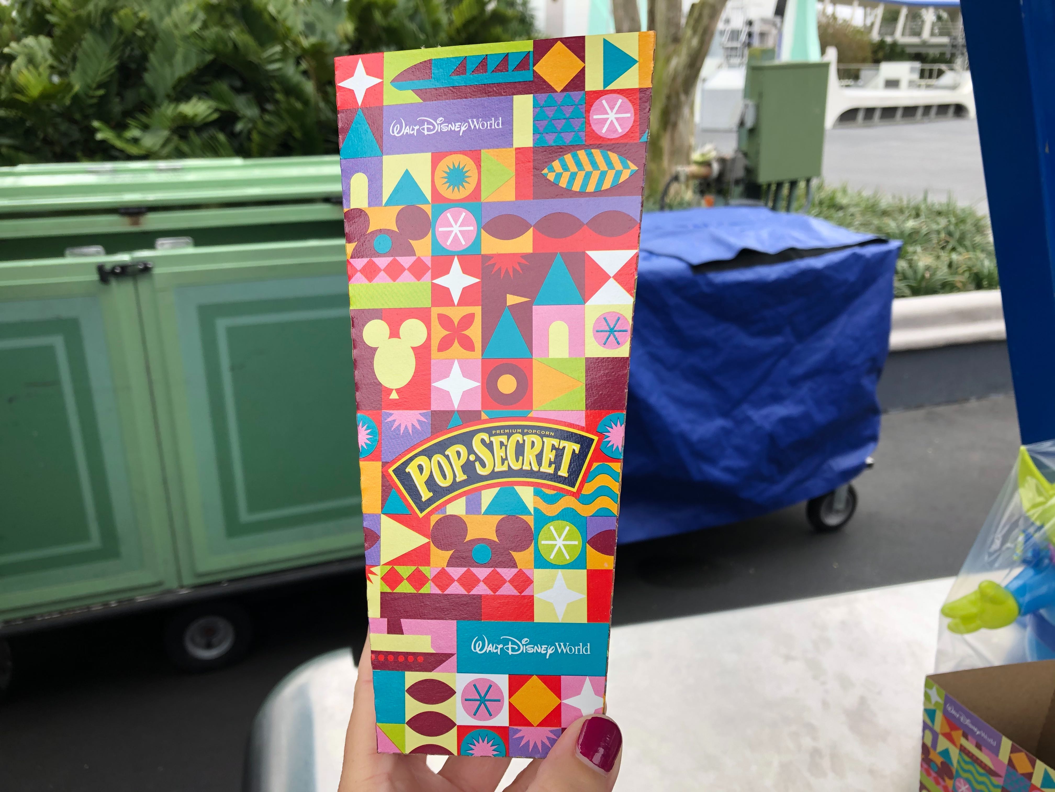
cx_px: 528
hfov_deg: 63.4
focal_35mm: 28
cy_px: 396
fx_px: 853
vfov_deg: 49.7
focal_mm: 3.99
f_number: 1.8
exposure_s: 1/195
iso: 20
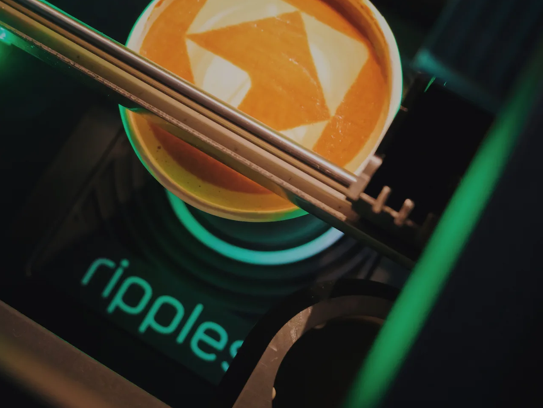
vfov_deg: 26.4
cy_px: 142
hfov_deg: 34.9
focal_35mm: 55
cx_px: 271
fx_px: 863
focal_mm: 25.6
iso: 6400
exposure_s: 1/200
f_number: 4.4
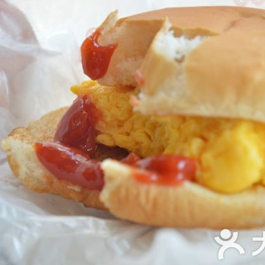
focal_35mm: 171
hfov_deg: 10.2
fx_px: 1481
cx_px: 151
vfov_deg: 10.2
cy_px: 129
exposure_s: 1/160
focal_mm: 80
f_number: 5.3
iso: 800
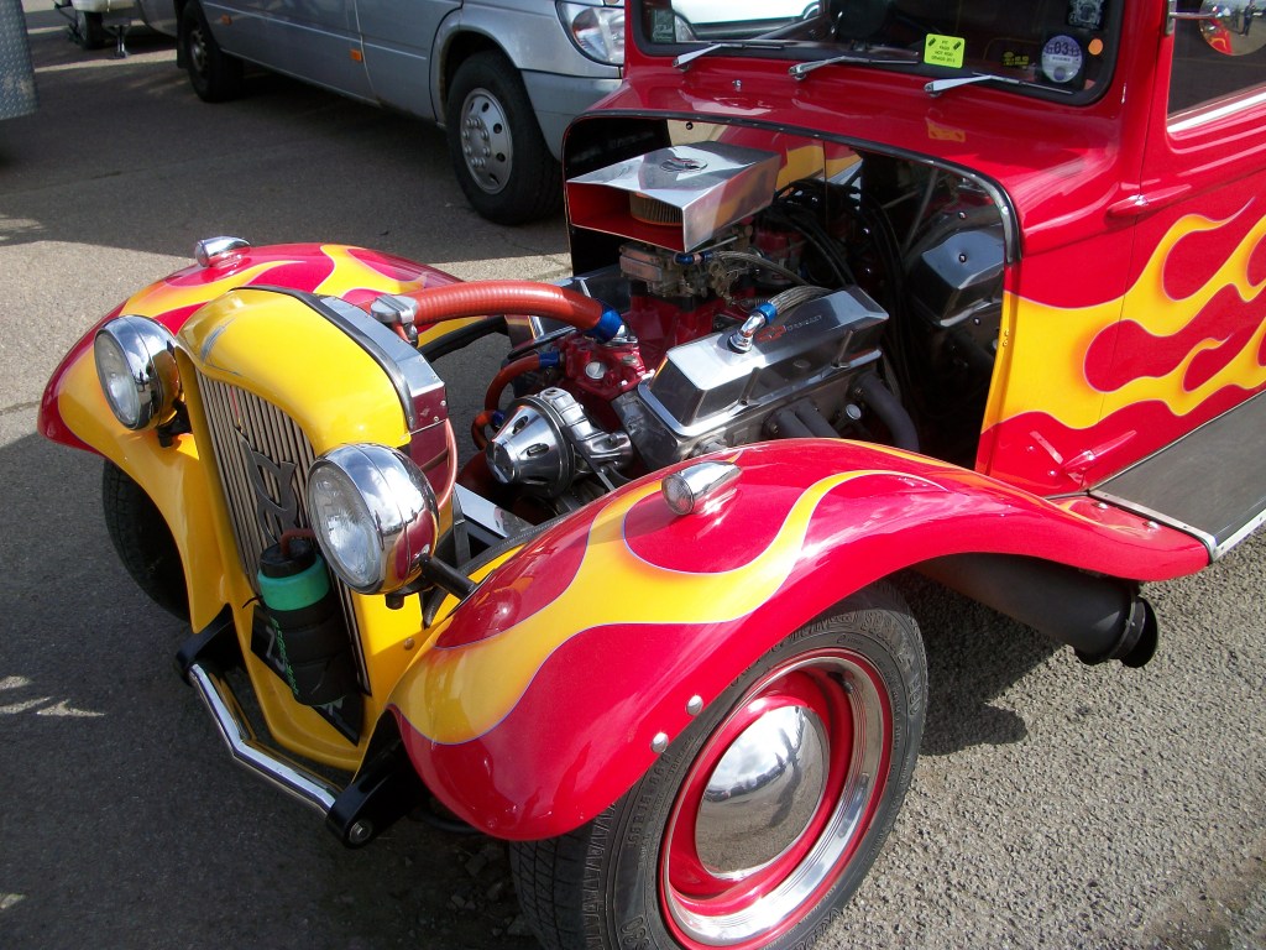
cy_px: 475
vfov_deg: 40.7
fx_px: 1280
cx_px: 633
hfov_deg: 52.6
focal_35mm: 35
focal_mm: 6.3
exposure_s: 1/800
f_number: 3.1
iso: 80
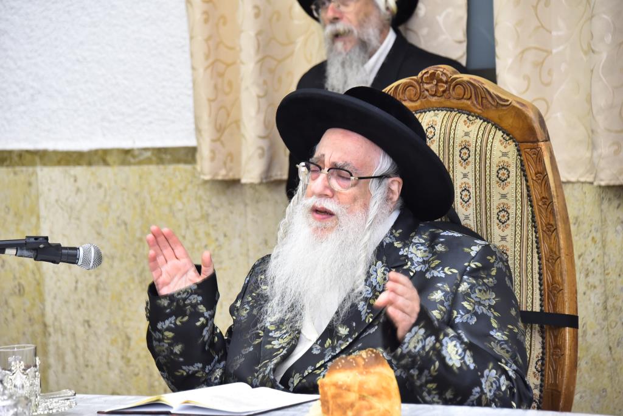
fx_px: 3115
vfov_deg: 7.6
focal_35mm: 180
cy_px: 208
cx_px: 312
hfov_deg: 11.4
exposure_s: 1/100
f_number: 5.6
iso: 2000
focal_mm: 180
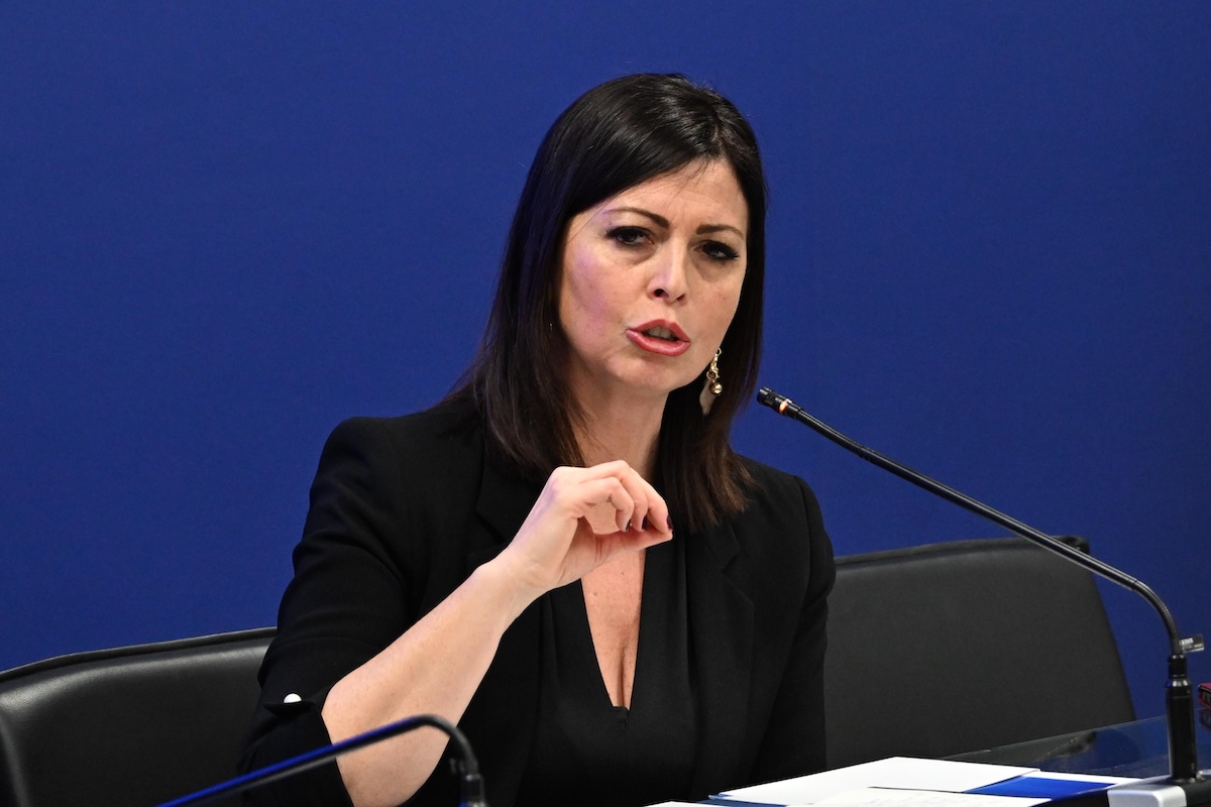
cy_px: 404
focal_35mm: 180
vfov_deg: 7.6
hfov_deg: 11.4
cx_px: 606
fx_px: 6055
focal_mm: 120
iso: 2500
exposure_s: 1/200
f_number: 4.5
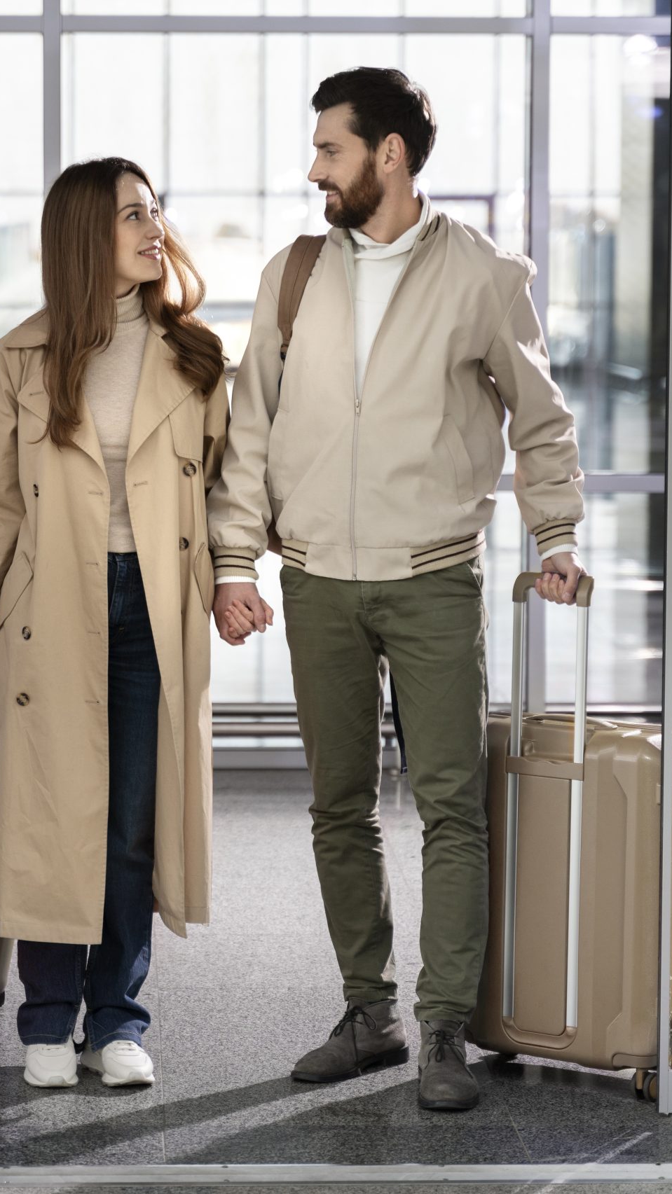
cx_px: 219
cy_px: 597
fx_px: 3738
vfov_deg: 18.2
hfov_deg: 10.3
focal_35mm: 118
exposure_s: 1/200
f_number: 2.8
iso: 125
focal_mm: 75
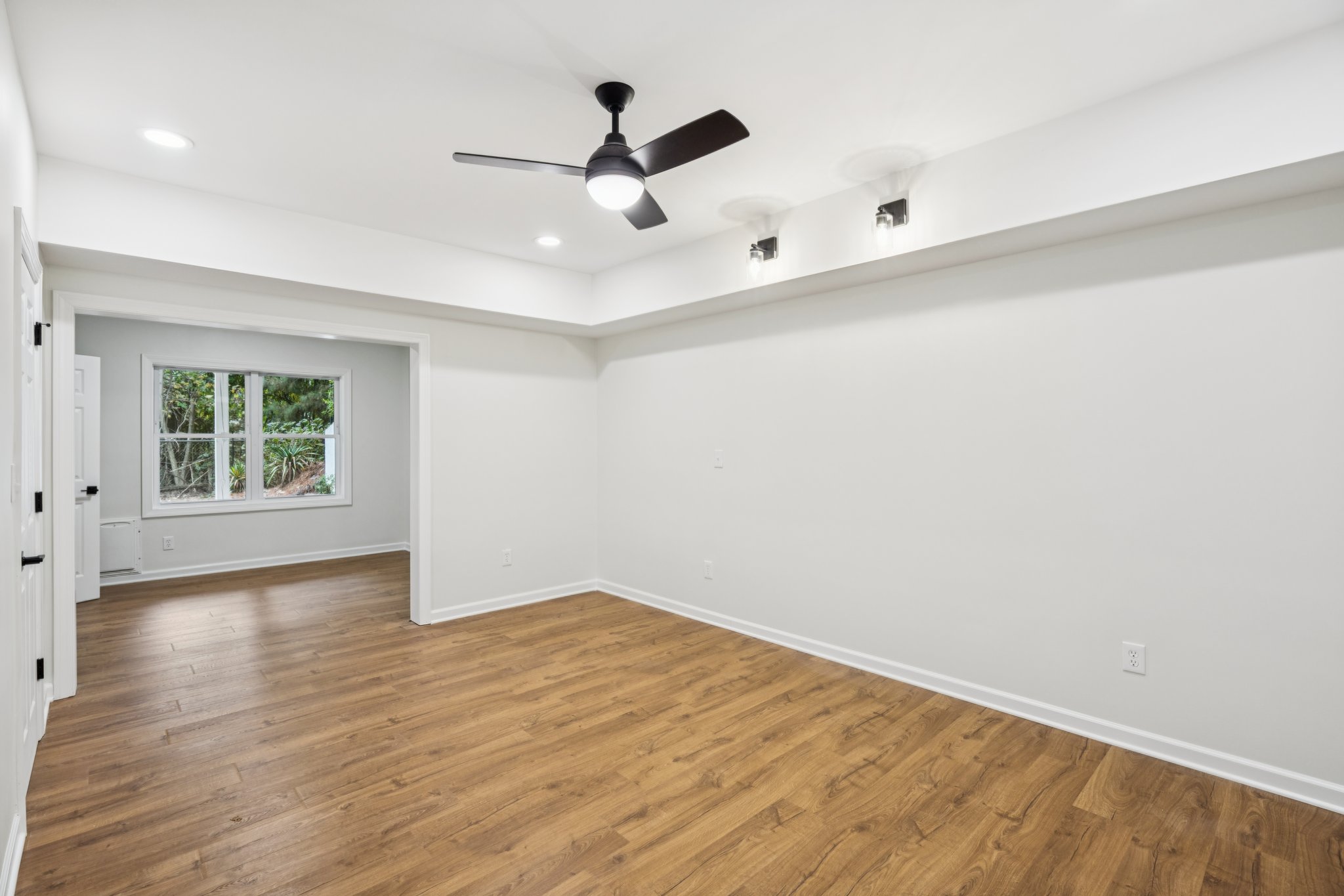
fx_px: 597
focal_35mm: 16
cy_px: 448
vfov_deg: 73.7
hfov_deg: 96.7
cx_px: 672
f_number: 5.6
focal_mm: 16
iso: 400
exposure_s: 1/60
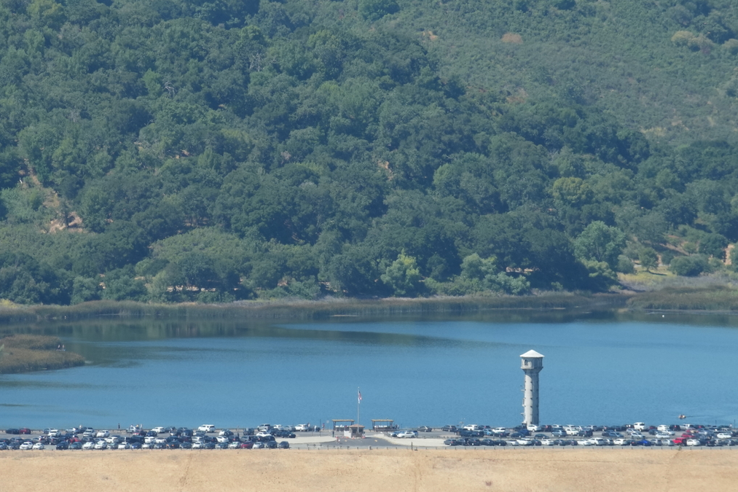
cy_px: 268
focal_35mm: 640
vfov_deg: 2.1
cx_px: 381
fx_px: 13117
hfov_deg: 3.2
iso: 500
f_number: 16
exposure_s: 1/320
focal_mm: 300
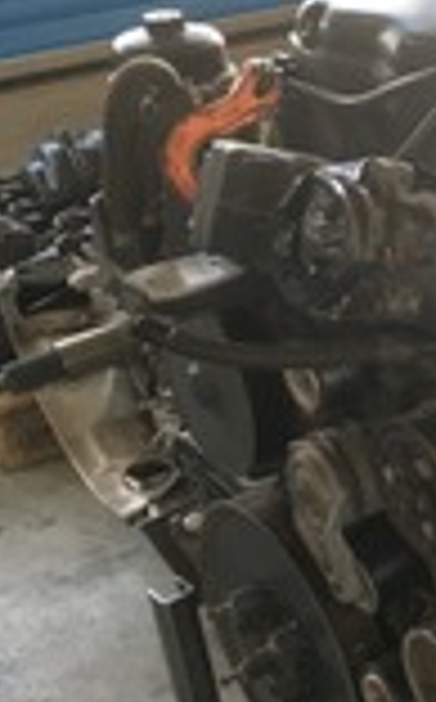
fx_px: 1412
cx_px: 690
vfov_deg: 27.9
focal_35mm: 74
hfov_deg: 15.8
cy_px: 376
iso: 100
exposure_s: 1/33
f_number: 2.2
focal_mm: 4.15
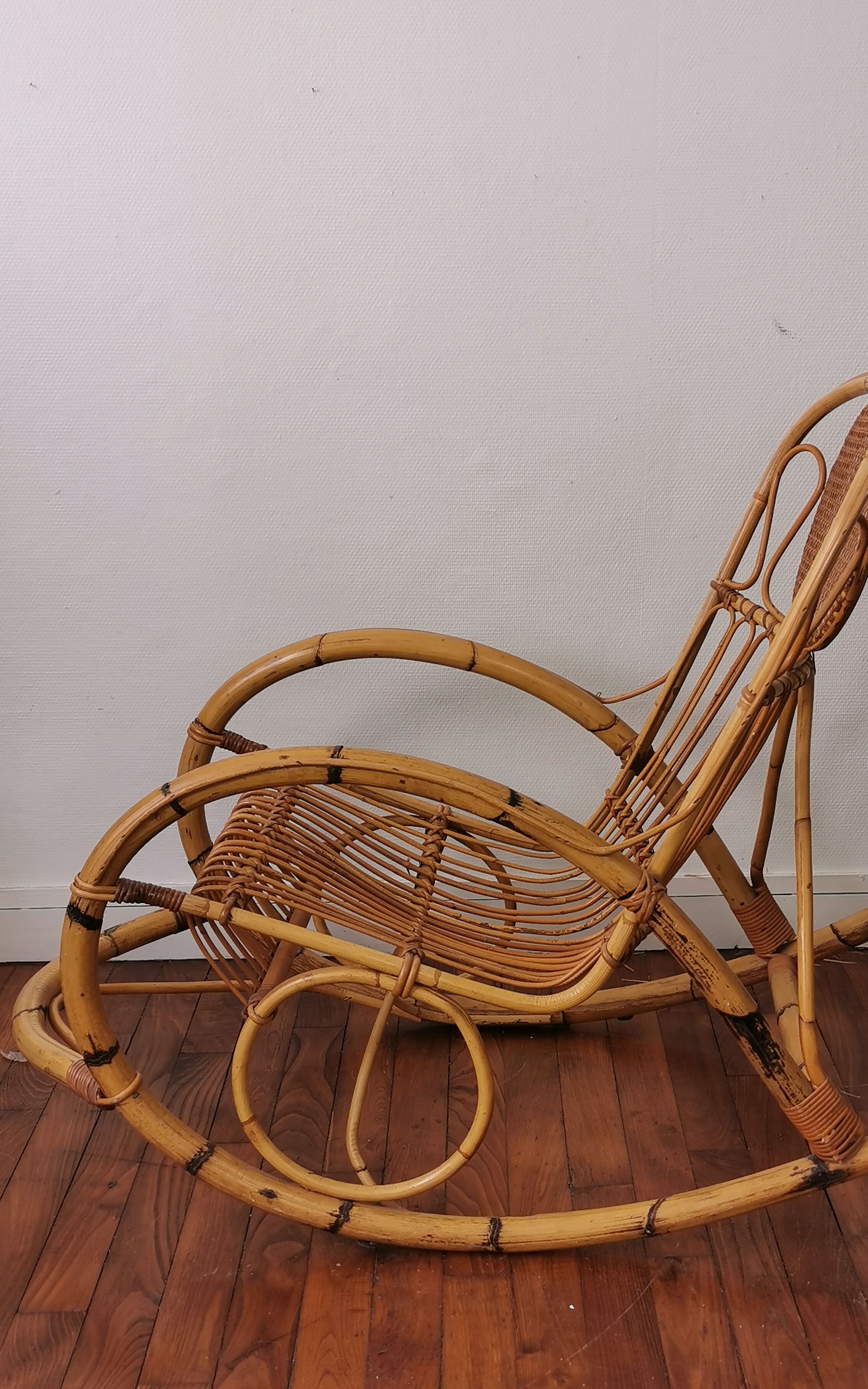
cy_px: 697
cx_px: 507
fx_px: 1703
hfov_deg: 28.5
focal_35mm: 45
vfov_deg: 44.4
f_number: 1.8
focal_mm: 5.58
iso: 50
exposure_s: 1/127
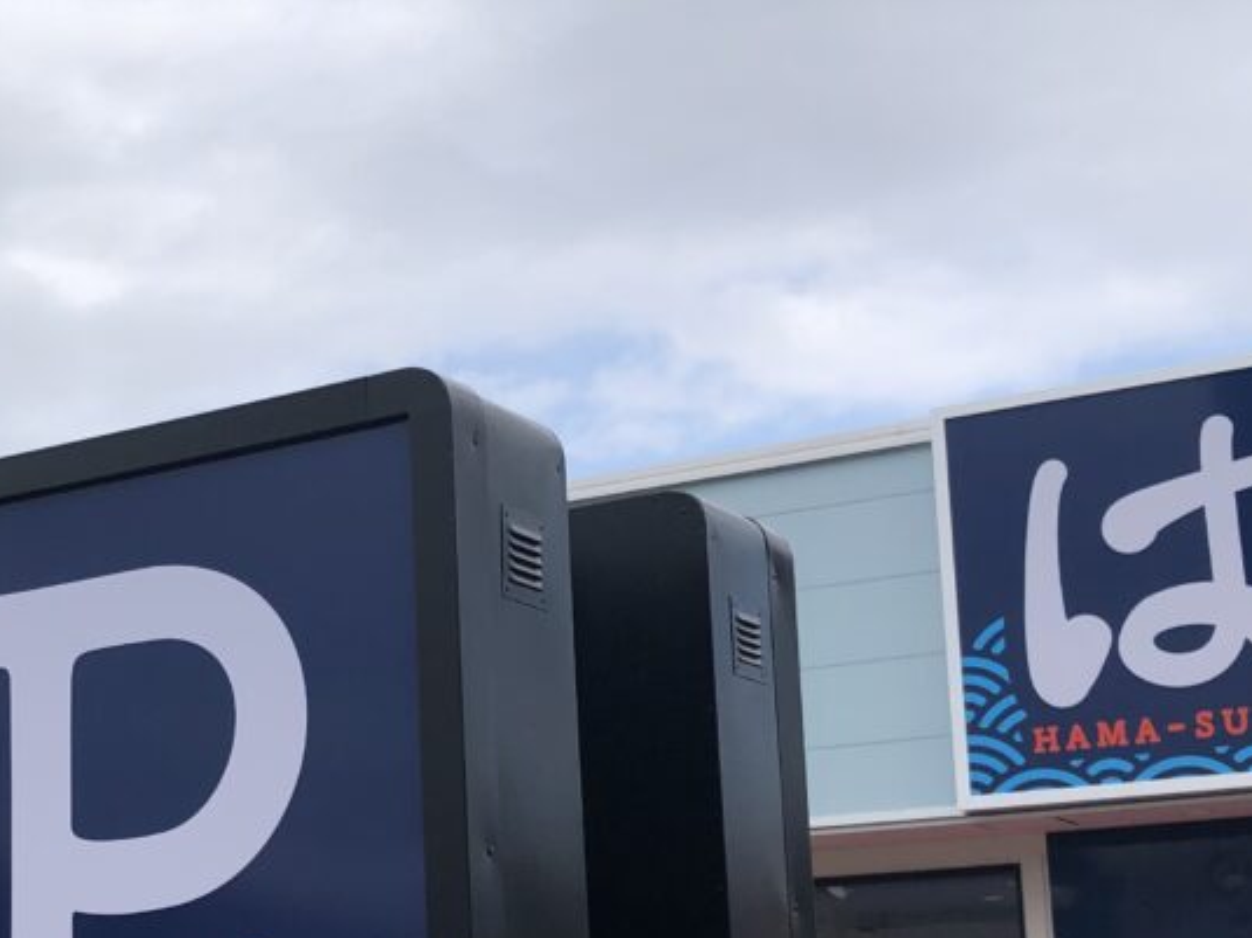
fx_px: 2423
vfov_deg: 21.7
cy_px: 704
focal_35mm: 67
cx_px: 274
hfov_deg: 28.4
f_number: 1.8
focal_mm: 4
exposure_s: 1/2000
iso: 20
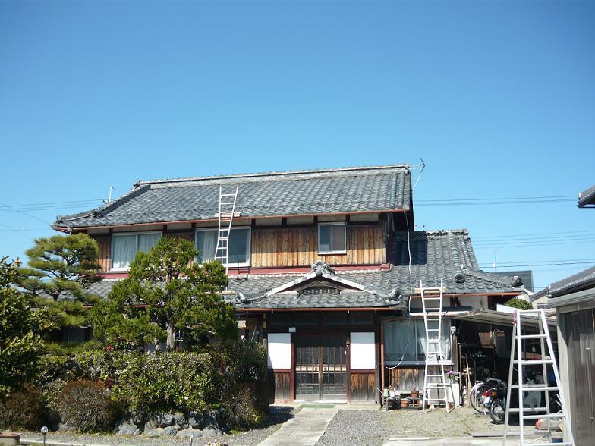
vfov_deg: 42.9
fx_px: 567
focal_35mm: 33
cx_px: 298
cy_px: 223
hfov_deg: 55.4
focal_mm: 5.5
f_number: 8
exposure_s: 1/160
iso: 100
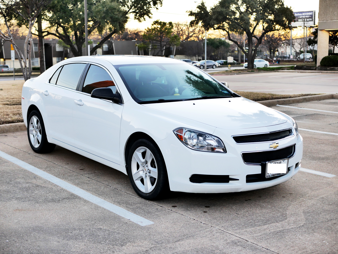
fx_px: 488
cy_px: 127
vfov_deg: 29.1
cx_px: 169
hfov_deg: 38.2
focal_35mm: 50
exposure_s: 1/200
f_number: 2.5
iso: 800
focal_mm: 25
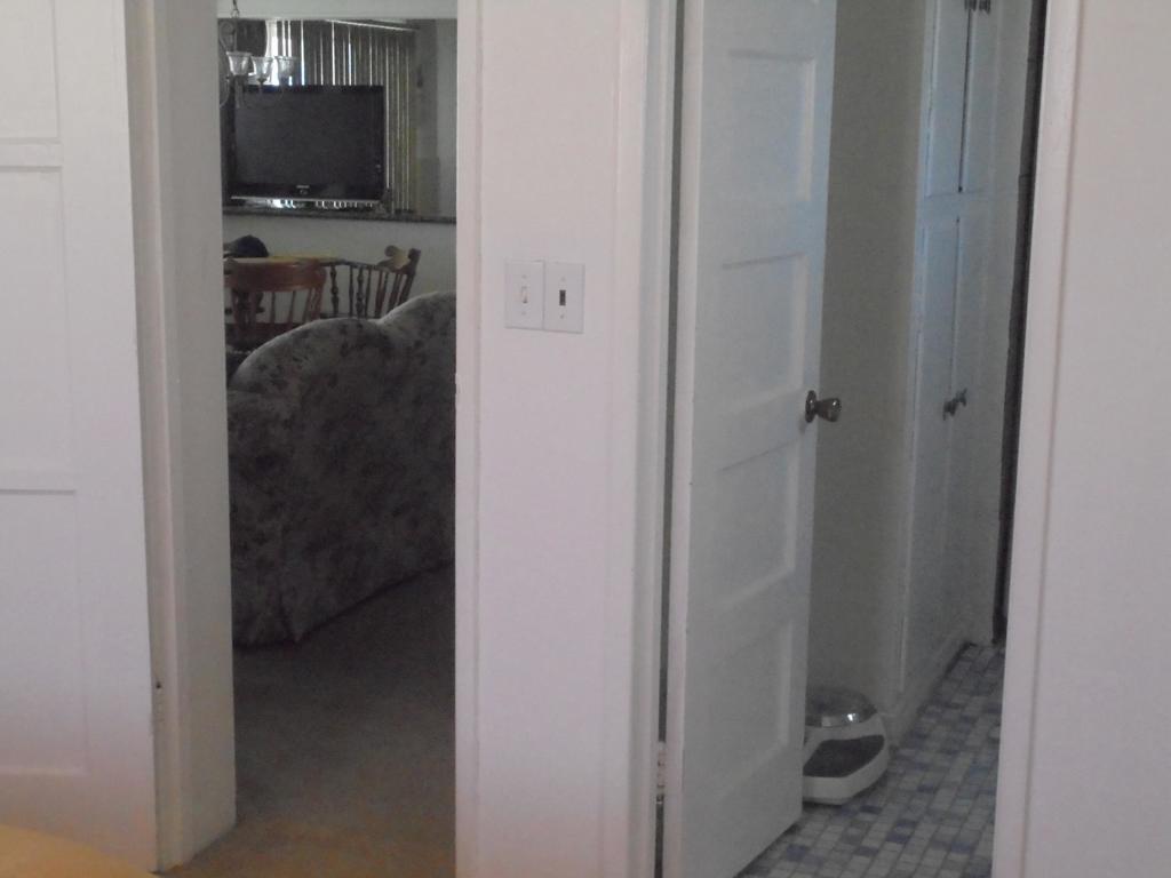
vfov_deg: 29.7
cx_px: 586
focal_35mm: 49
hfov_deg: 38.9
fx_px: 1658
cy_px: 439
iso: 800
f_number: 4.8
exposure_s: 1/60
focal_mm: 8.9
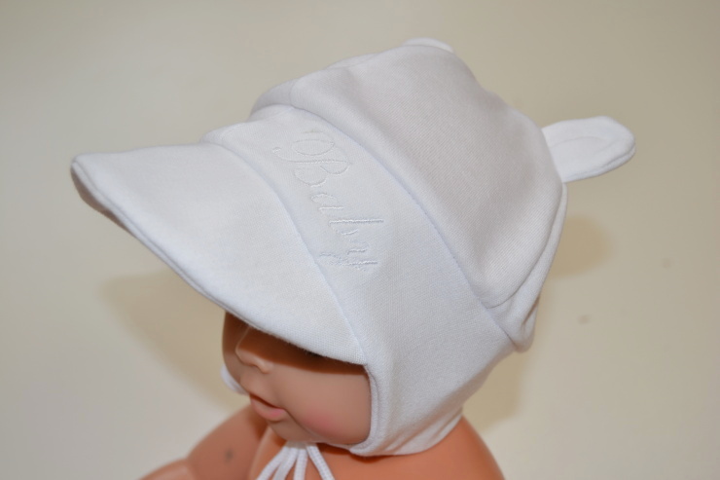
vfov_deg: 28.9
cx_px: 360
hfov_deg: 42.3
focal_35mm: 46
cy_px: 240
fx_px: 930
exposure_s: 1/60
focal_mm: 31
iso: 100
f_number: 4.2
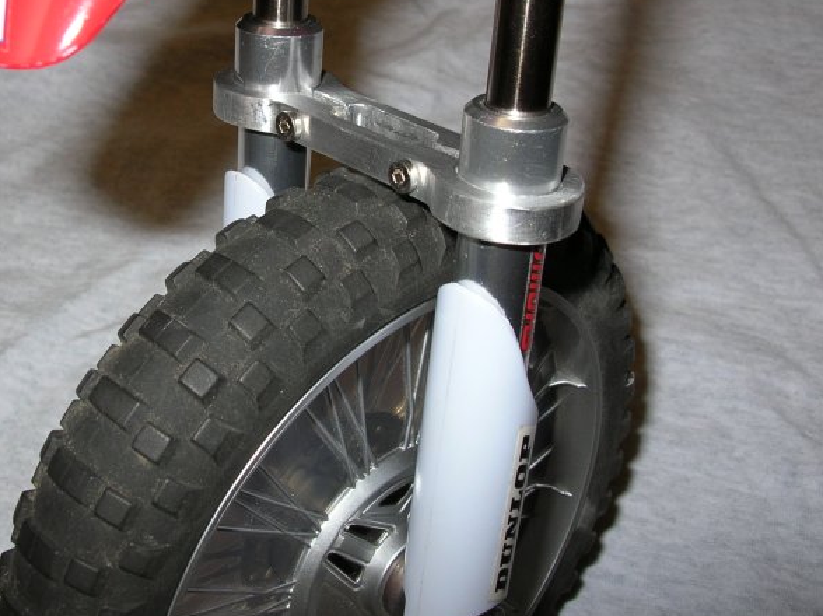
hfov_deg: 38.4
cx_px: 266
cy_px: 244
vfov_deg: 29.6
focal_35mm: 49
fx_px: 1164
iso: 50
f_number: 3.7
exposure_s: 1/60.1
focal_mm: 6
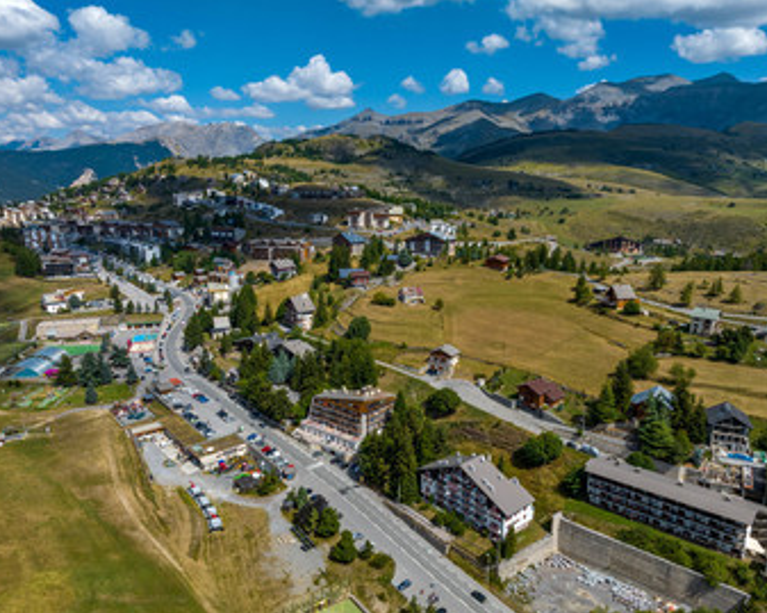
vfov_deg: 54.9
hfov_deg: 66.1
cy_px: 312
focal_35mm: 26
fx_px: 590
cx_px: 378
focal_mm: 12.3
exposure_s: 1/320
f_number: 9
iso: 100
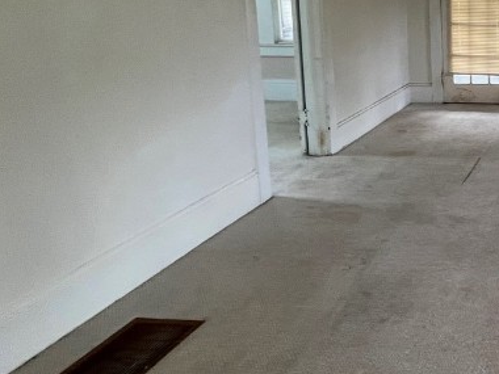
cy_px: 59
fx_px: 505
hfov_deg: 40.8
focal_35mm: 35
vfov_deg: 38.7
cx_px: 565
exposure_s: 1/68
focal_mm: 1.57
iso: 250
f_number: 1.8
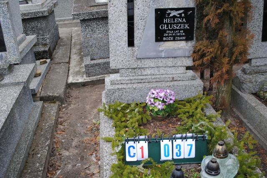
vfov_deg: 34.3
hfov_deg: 49.5
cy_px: 89
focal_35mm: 39
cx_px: 134
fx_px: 290
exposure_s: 1/50
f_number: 4.2
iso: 200
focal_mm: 26
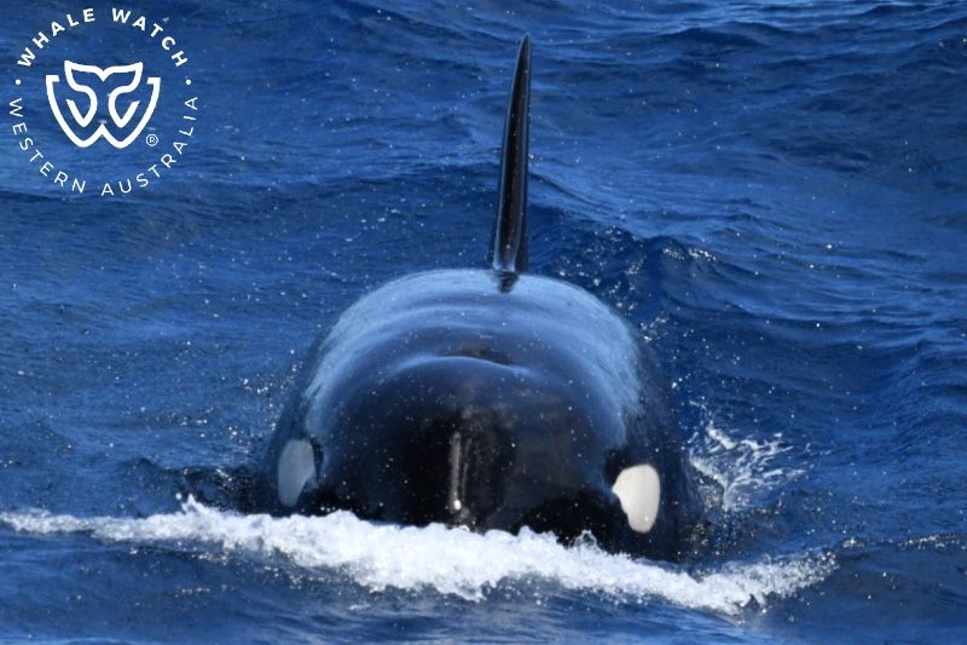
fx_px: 13427
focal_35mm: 500
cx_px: 484
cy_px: 322
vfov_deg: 2.7
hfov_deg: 4.1
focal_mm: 500
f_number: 6.3
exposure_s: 1/8000
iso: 1600
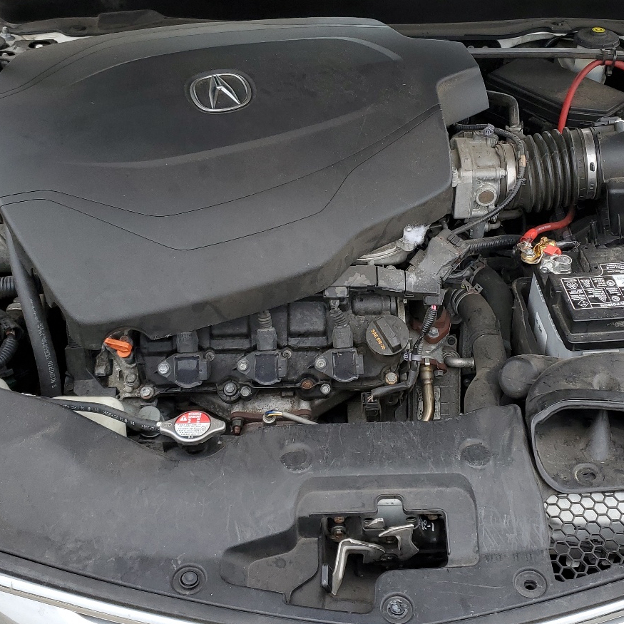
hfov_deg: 40.0
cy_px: 309
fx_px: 857
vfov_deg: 40.0
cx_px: 352
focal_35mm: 42
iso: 50
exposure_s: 1/333
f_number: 1.5
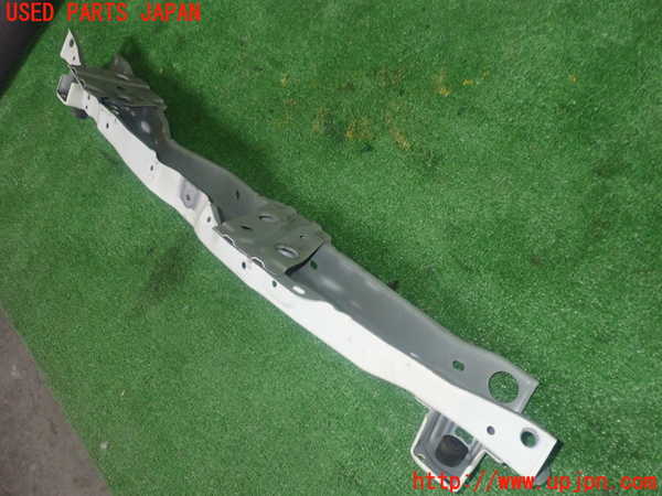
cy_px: 248
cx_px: 331
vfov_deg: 46.8
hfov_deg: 60.0
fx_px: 574
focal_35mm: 30
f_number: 6.3
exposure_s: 1/30
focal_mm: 5.4
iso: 640
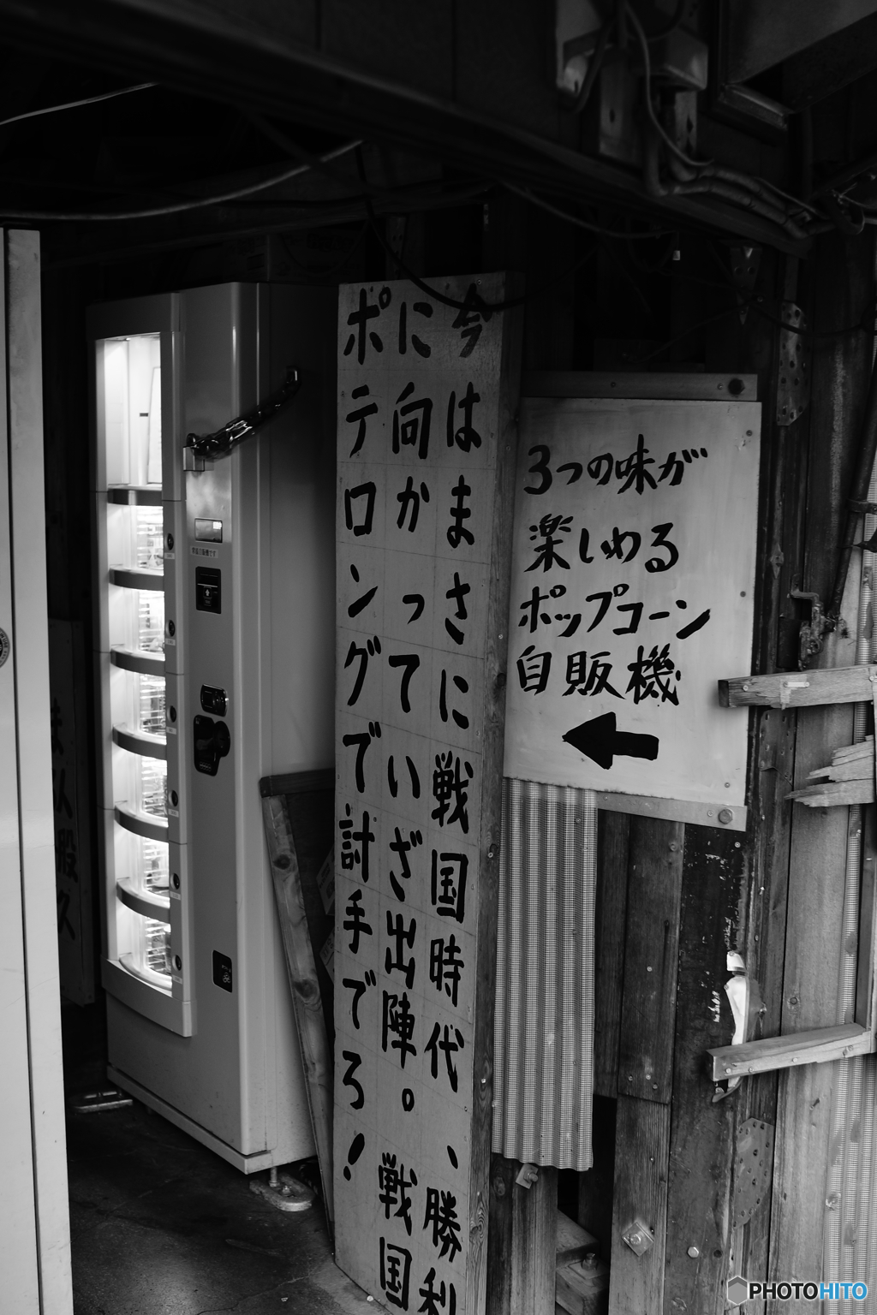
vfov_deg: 43.6
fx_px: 1644
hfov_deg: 29.9
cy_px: 658
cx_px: 438
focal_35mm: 45
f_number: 3.2
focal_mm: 30
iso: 100
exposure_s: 1/15
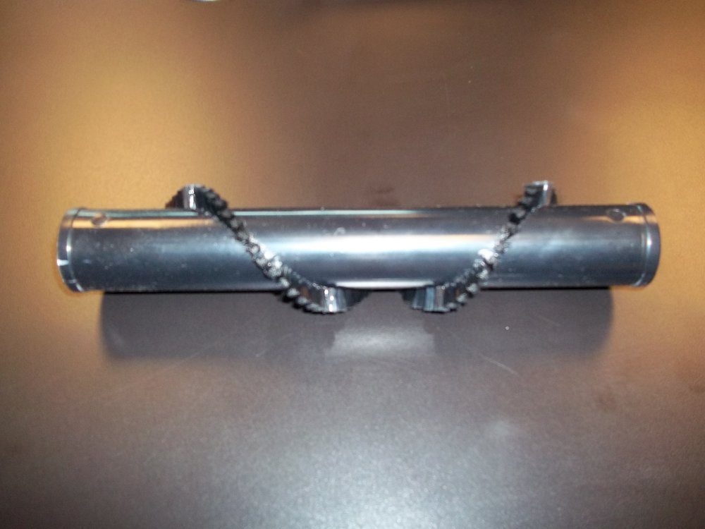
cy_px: 264
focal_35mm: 32
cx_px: 352
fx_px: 652
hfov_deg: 56.8
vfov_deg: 44.2
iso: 160
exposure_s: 1/30
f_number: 2.9
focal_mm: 5.7
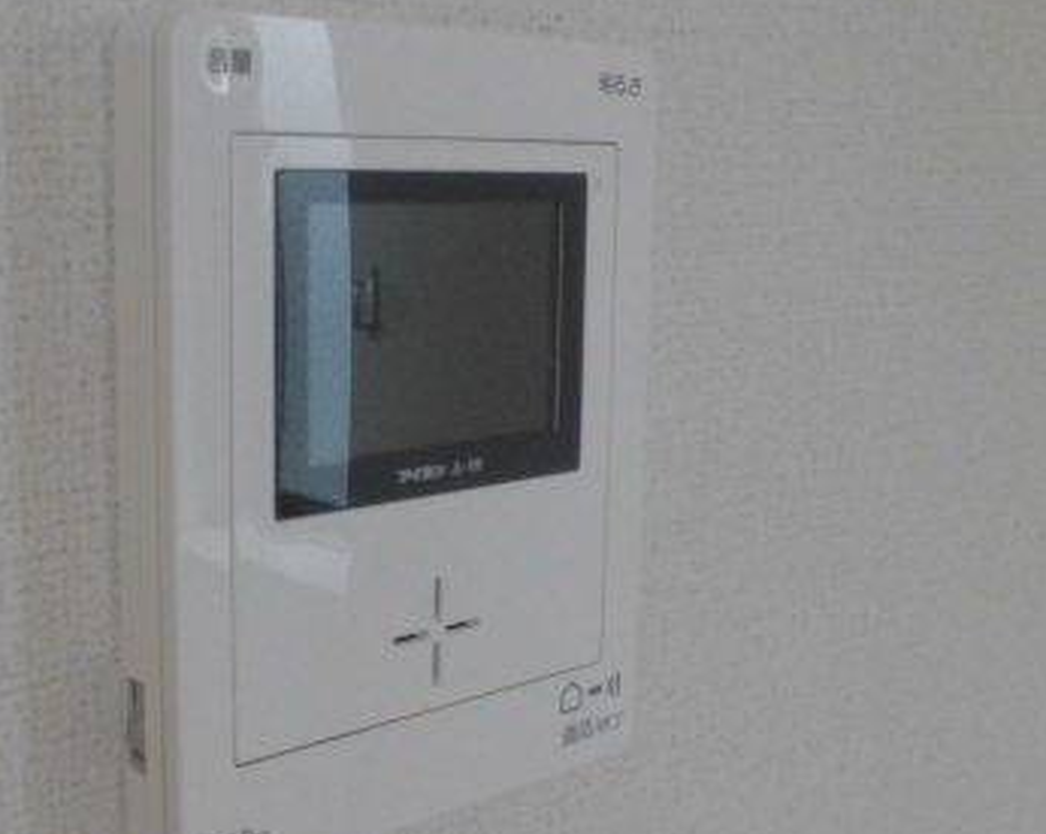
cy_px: 396
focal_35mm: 47
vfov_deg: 32.0
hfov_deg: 39.3
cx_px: 381
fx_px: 1453
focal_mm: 4.6
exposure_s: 1/60
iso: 100
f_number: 3.5
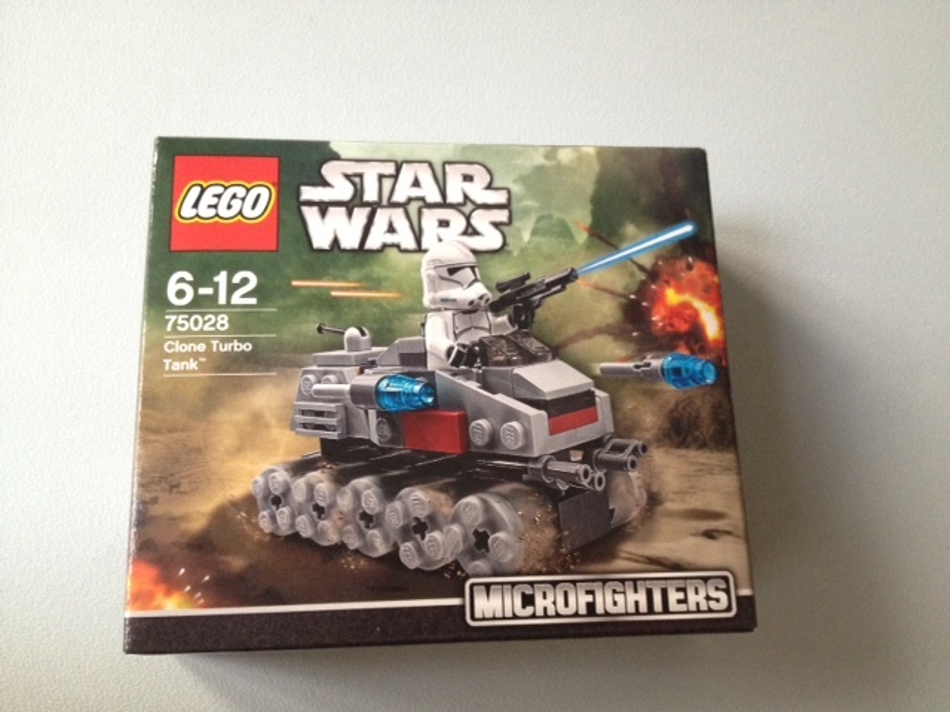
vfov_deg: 40.7
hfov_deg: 52.6
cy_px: 356
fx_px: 961
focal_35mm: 35
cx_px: 475
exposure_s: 1/20
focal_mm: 4.28
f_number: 2.4
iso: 250
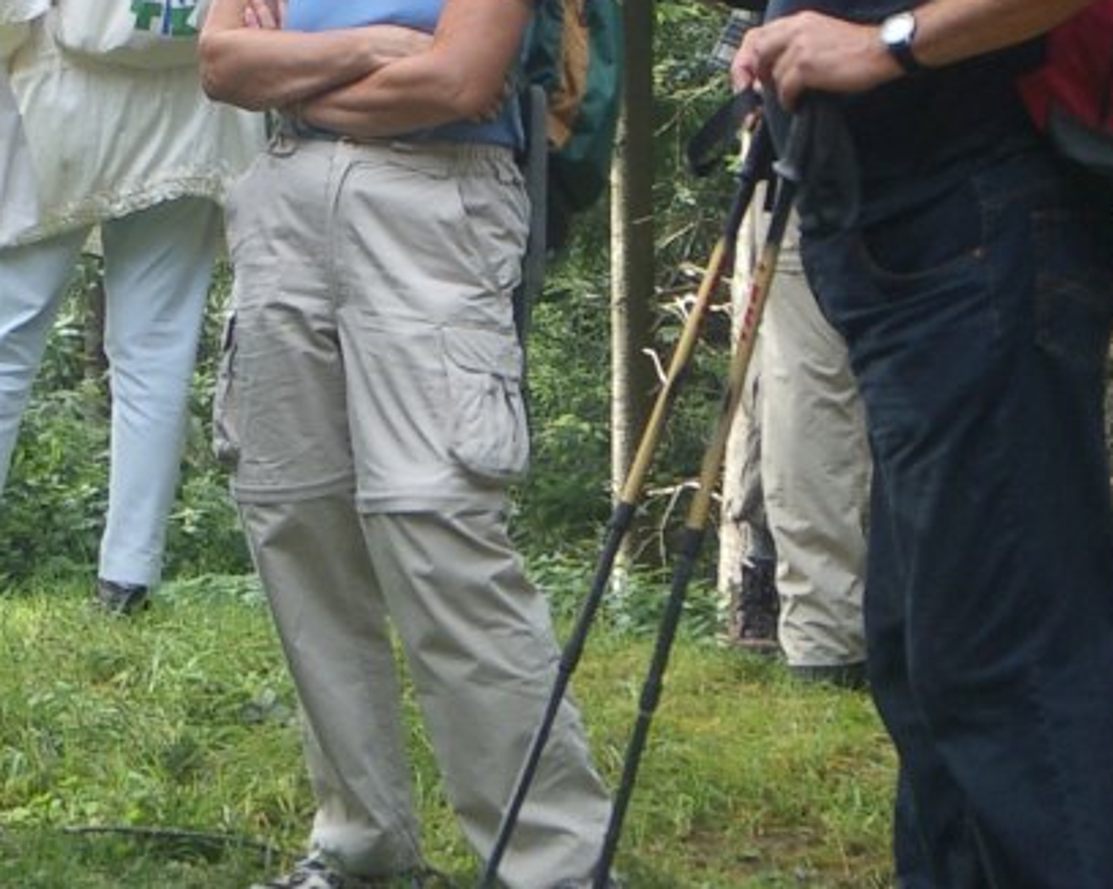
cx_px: 368
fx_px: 6618
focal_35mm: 201
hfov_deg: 9.6
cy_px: 191
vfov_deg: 7.7
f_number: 4.8
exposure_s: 1/50
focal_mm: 17.4
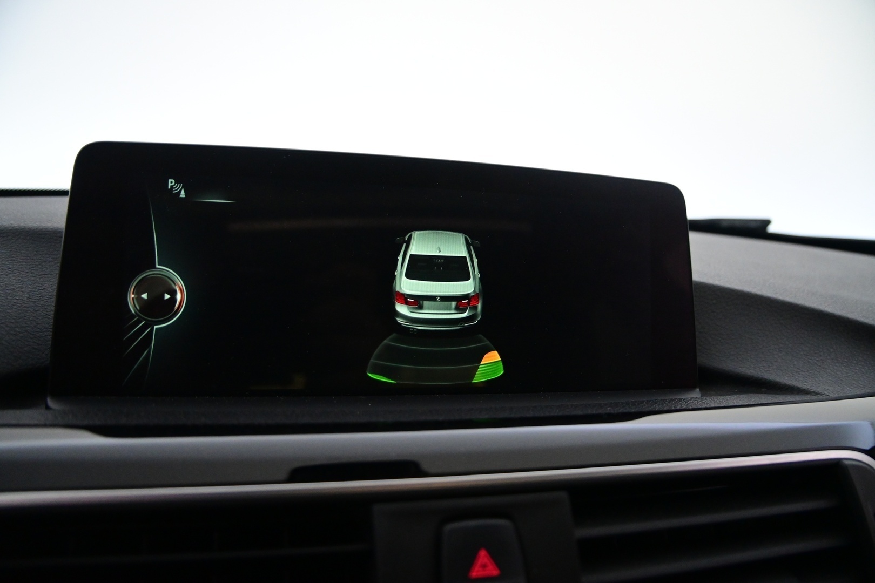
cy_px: 292
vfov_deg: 18.2
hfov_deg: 27.0
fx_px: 1823
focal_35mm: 75
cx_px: 438
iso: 3200
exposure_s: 1/80
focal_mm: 50
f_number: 6.3
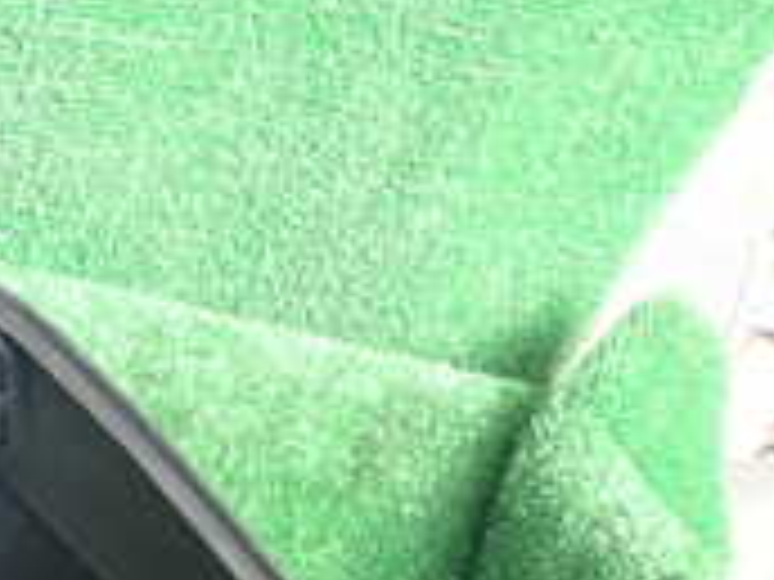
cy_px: 917
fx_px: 1945
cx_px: -360
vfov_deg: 15.4
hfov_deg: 19.8
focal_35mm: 87
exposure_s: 1/60
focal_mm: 4.5
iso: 200
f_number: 2
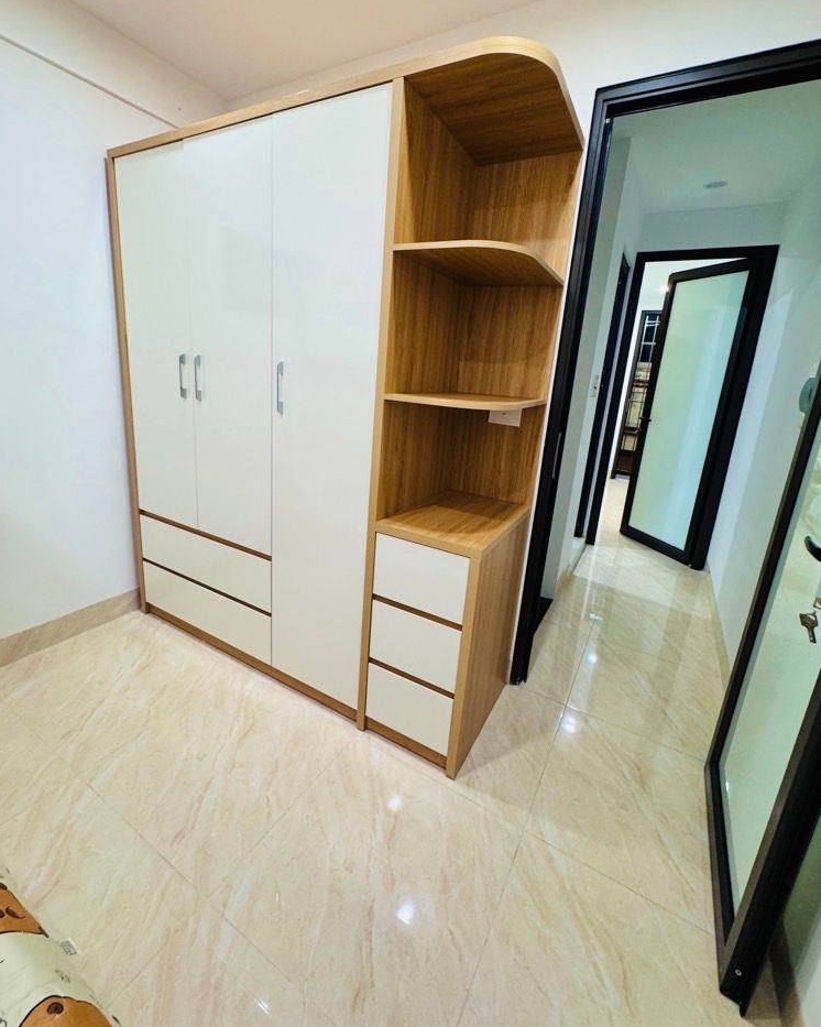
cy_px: 479
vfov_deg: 96.7
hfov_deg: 84.0
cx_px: 404
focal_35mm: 15
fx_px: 456
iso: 200
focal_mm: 2.22
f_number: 2.2
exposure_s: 1/50
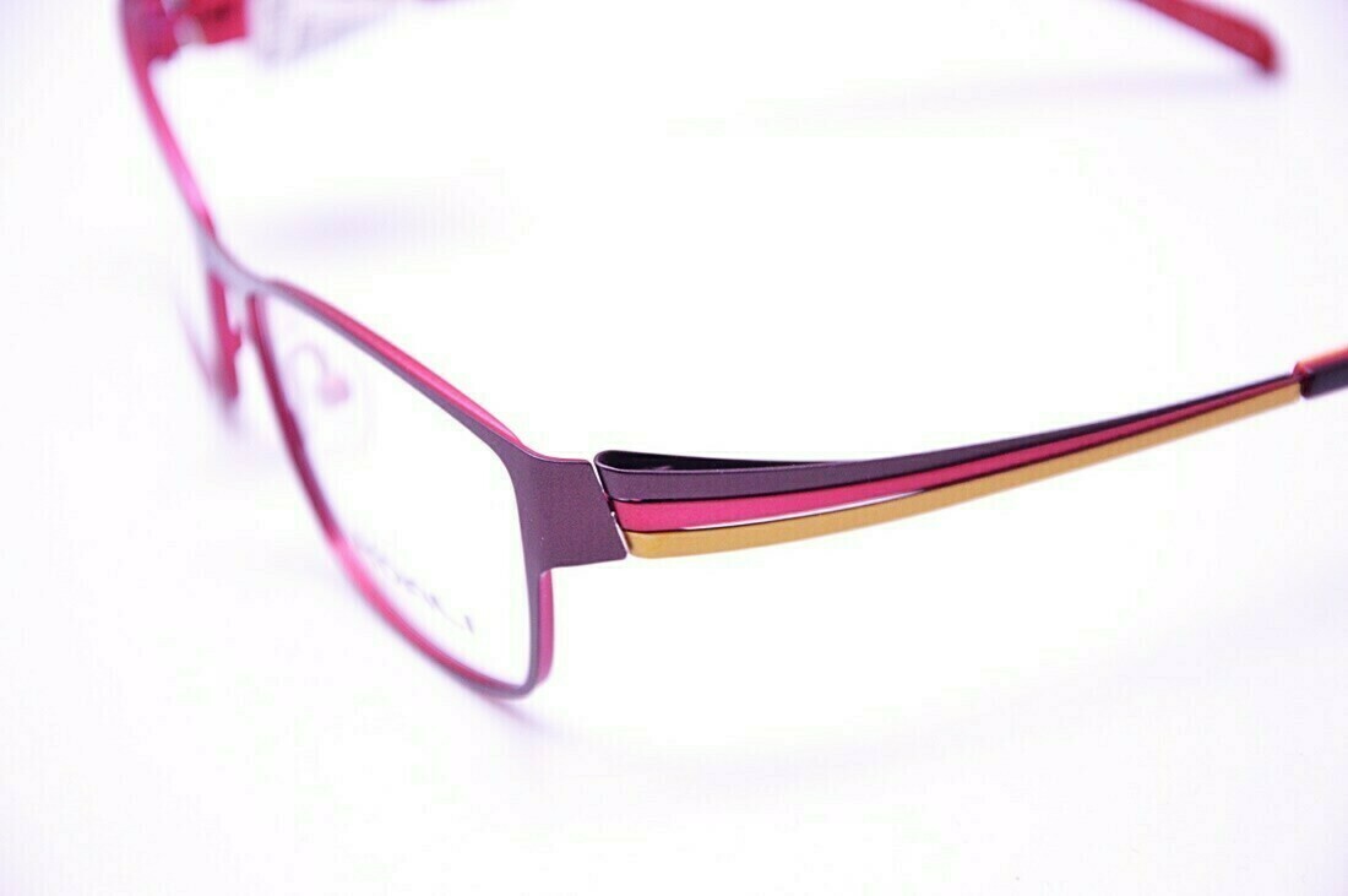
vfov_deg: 8.7
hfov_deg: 13.1
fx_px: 5891
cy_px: 448
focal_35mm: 158
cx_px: 674
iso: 800
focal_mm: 105
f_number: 5.6
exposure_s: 1/200
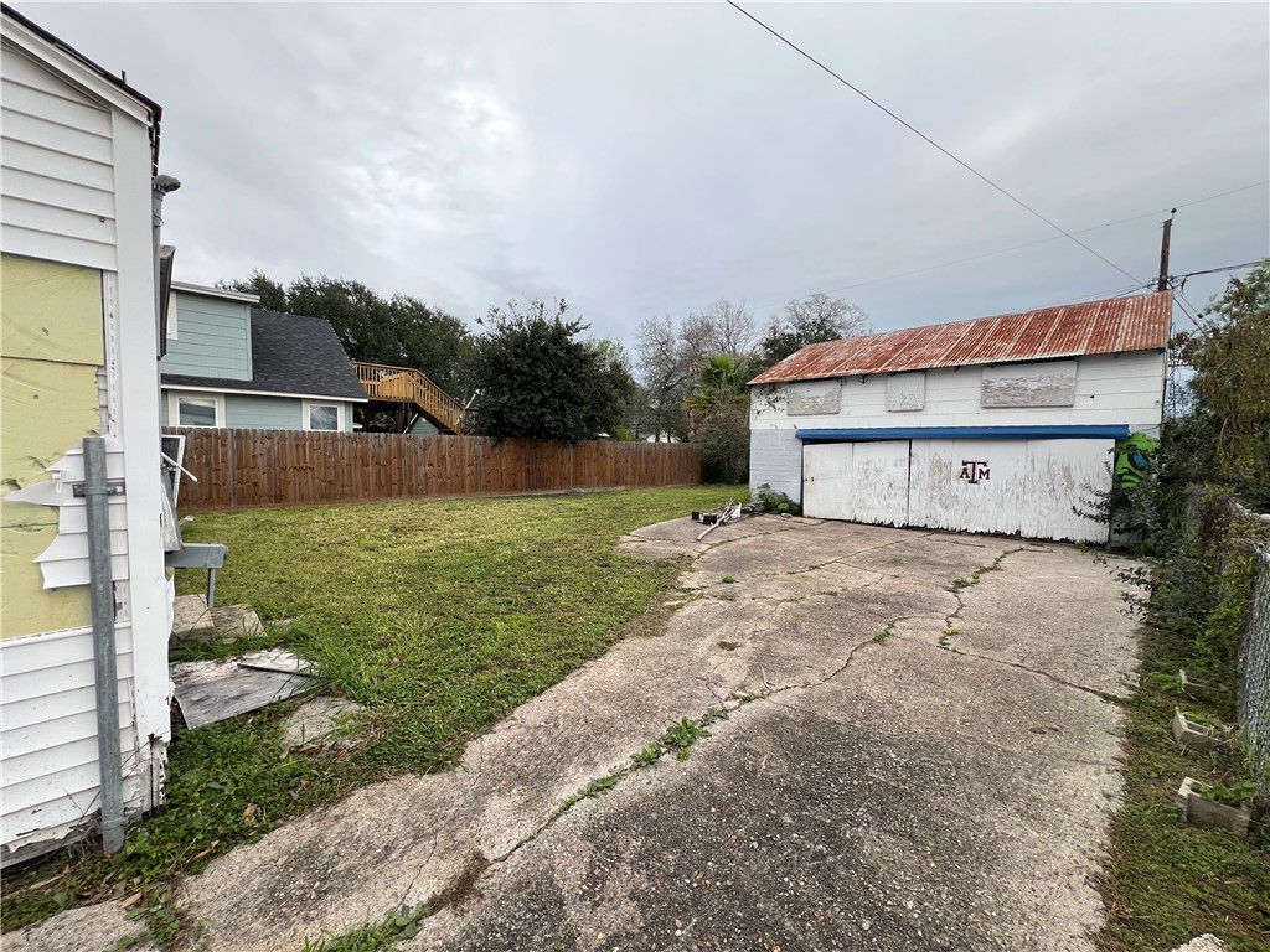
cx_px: 635
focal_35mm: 13
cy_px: 476
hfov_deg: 106.2
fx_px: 477
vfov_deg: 89.9
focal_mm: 1.57
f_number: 1.8
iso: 32
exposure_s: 1/286
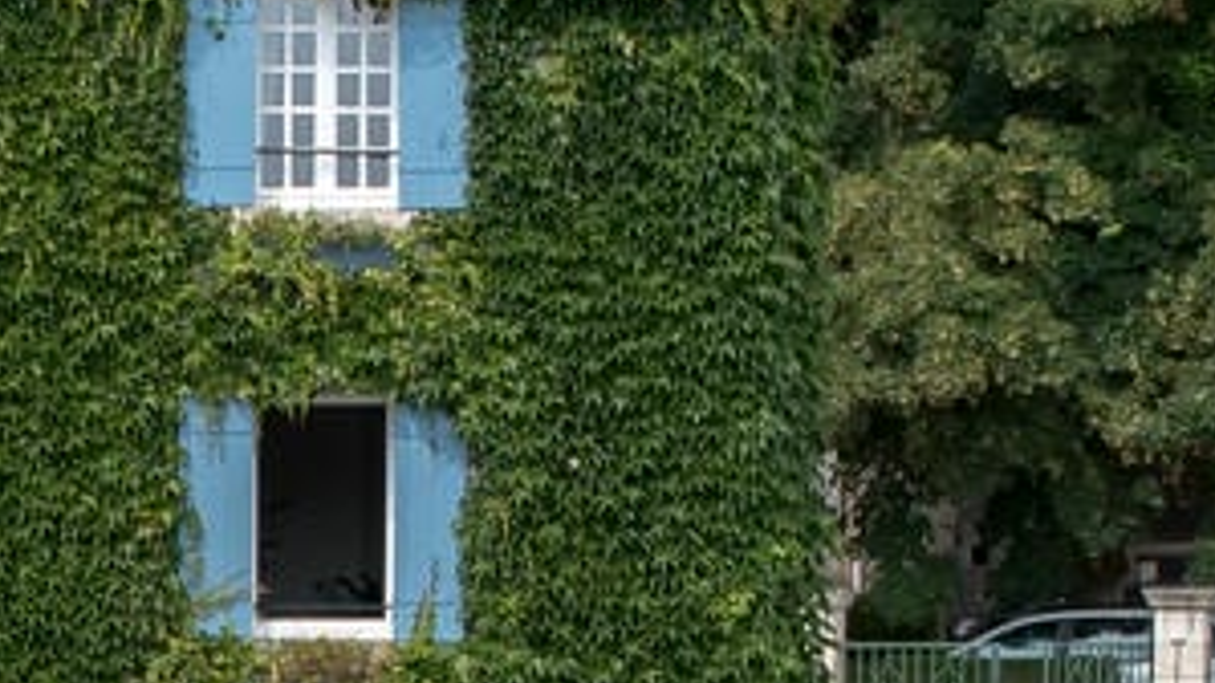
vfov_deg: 7.1
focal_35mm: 168
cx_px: 24
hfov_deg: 12.7
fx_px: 5411
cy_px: 1124
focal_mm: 24
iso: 200
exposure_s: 1/160
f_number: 6.3
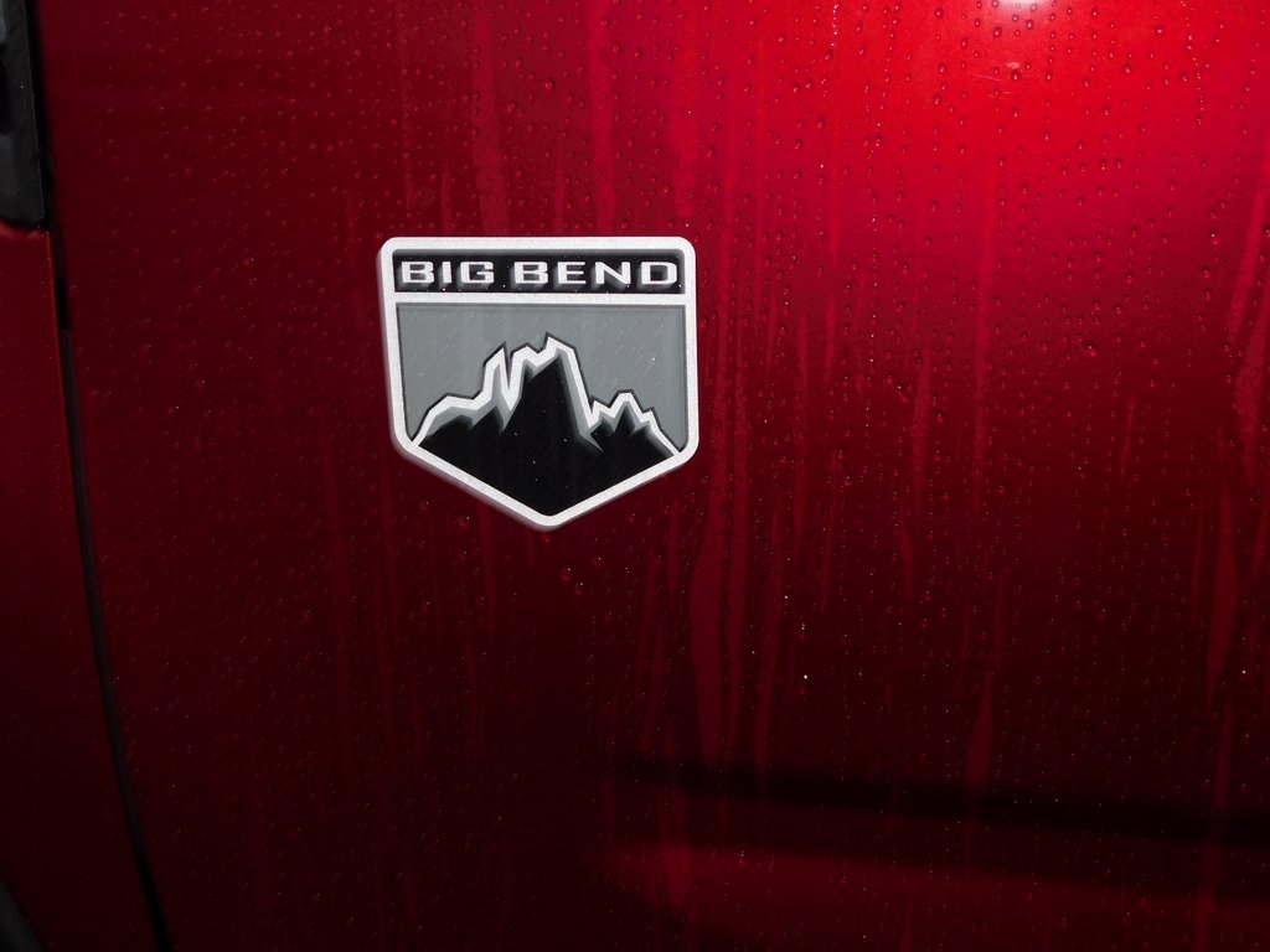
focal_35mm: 40
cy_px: 476
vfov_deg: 36.0
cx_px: 635
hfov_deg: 46.8
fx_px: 1468
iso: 200
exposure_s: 1/30
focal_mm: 7.1
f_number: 7.2
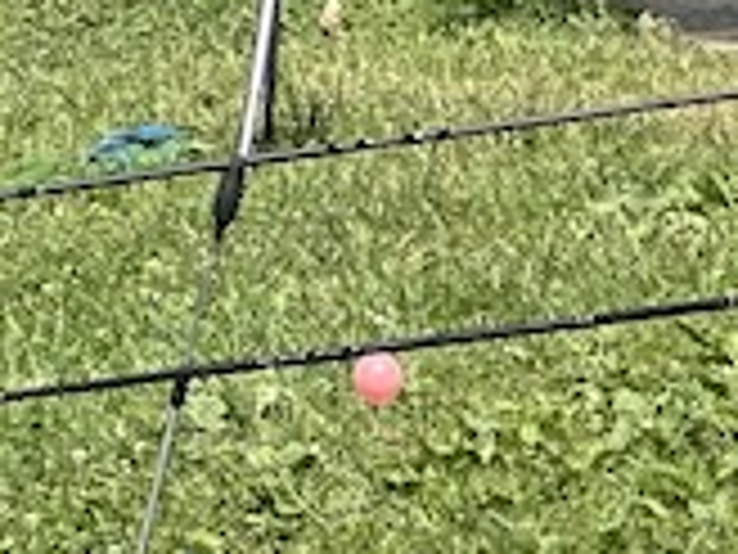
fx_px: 11982
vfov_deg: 2.6
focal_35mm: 562
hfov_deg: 3.5
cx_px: 1832
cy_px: -198
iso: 32
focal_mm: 9
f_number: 2.8
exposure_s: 1/364
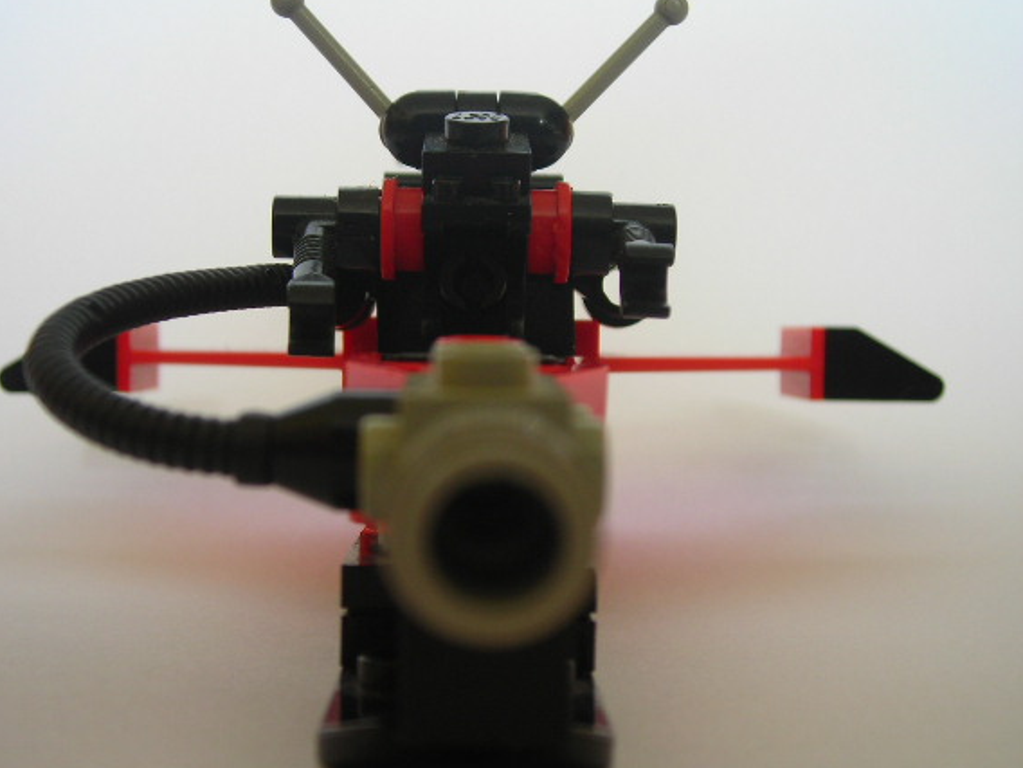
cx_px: 450
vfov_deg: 27.5
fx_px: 1566
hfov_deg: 36.1
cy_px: 379
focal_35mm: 53
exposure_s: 1/21.2
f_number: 3.4
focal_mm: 7.8
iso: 50
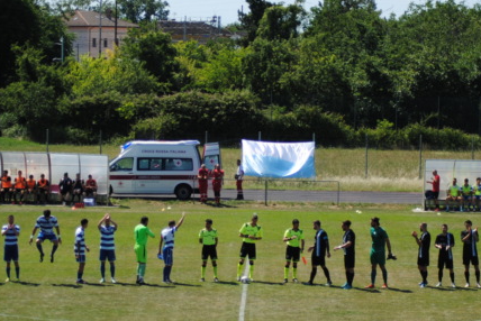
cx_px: 242
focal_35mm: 167
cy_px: 244
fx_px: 2233
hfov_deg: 12.3
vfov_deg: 8.2
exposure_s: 1/1000
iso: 110
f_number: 4
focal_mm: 70
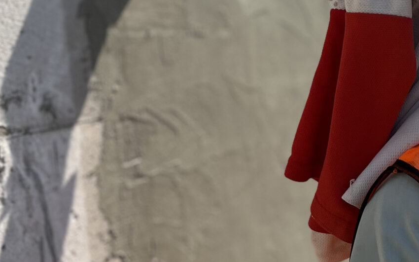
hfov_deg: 24.2
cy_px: 14
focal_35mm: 83
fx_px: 948
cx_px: 383
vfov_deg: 15.5
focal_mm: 5.1
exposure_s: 1/2825
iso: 50
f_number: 1.6
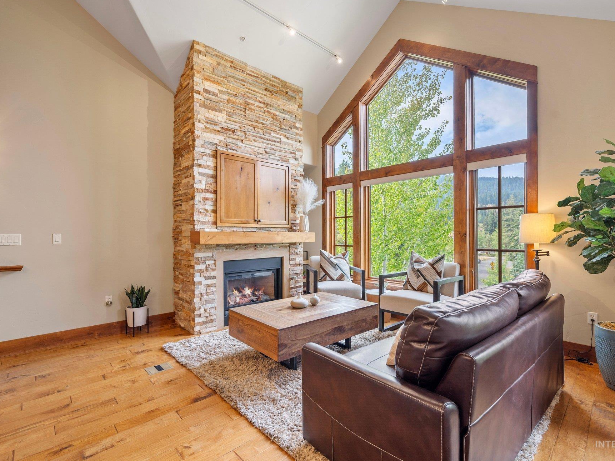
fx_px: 284
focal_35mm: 16
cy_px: 238
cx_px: 312
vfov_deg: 78.1
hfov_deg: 94.5
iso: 160
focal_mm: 14
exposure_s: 1/13
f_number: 6.3
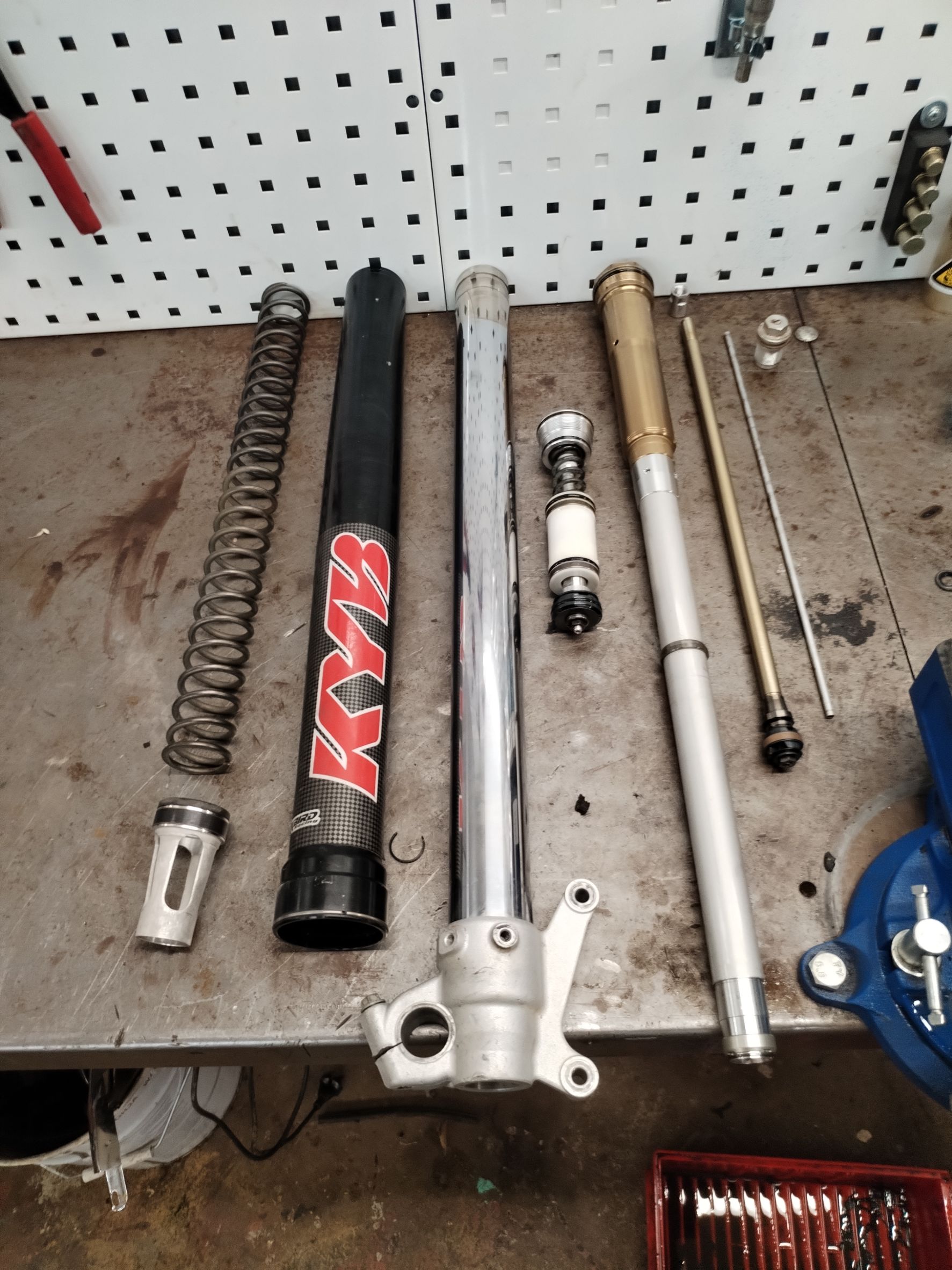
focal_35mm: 26
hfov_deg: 53.1
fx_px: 953
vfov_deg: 67.3
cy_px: 635
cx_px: 476
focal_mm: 4.75
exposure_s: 1/33.3
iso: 540
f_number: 1.8
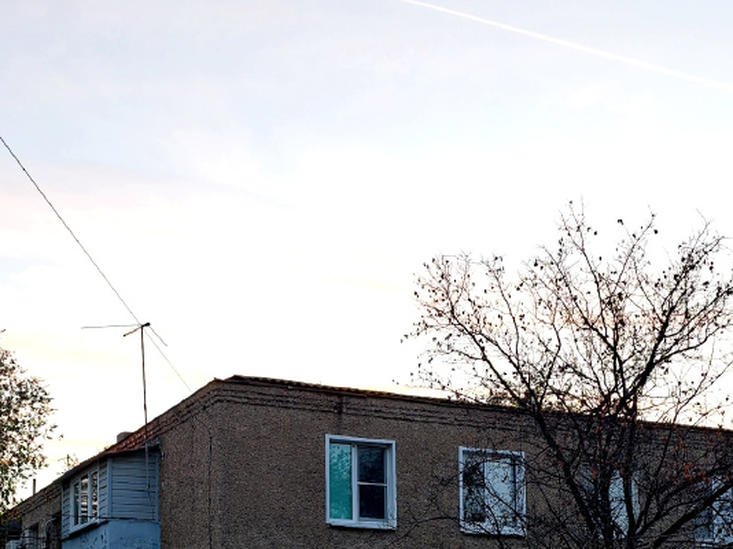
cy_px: 570
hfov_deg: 34.2
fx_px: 1185
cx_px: 281
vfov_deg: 24.7
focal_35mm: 56
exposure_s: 1/100
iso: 150
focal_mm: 6.54
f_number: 1.57
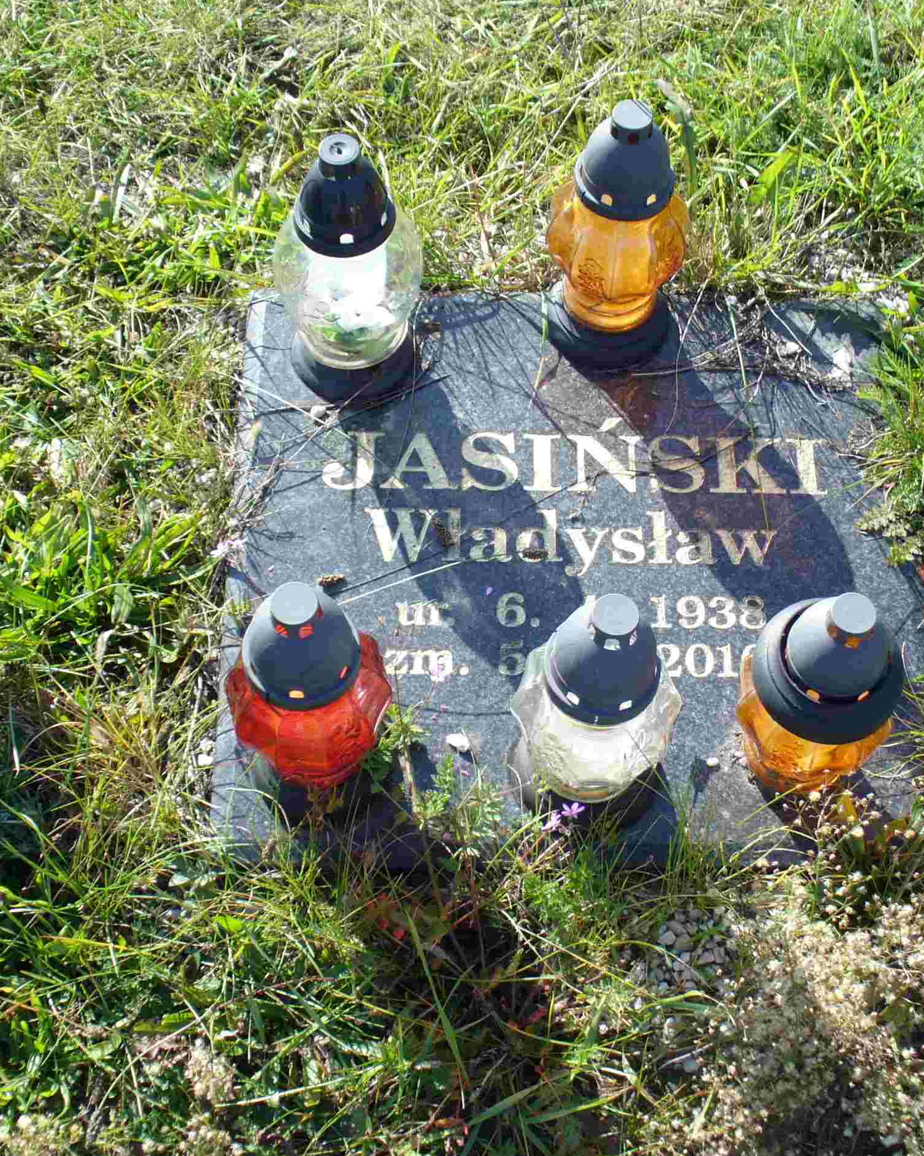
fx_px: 1675
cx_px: 539
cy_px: 586
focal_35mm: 49
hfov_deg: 30.8
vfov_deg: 38.1
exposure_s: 1/400
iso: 80
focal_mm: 6.1
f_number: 2.8
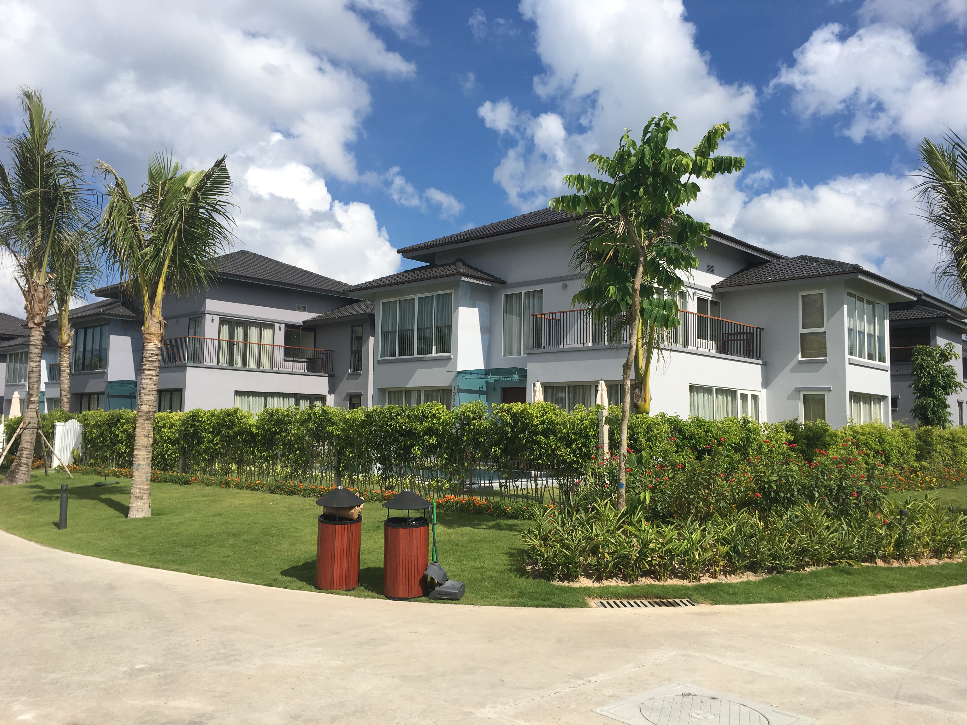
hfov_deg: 61.7
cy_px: 362
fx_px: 810
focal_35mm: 29
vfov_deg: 48.2
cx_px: 484
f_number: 2.2
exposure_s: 1/2331
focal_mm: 4.15
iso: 25
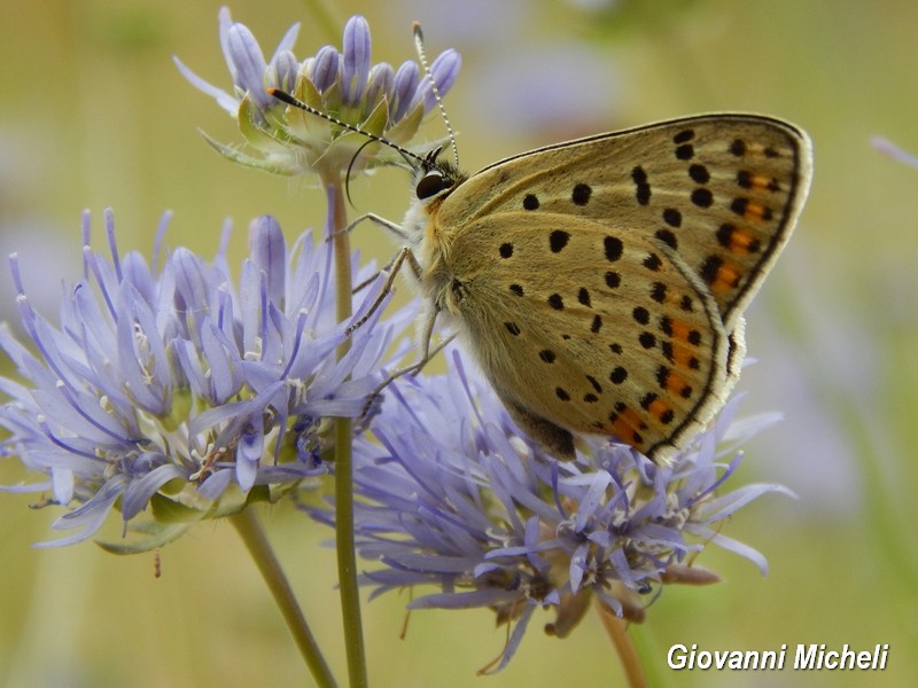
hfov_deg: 12.2
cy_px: 344
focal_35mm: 162
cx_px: 459
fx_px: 4296
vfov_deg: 9.2
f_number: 5.1
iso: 220
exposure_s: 1/250
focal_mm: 28.7
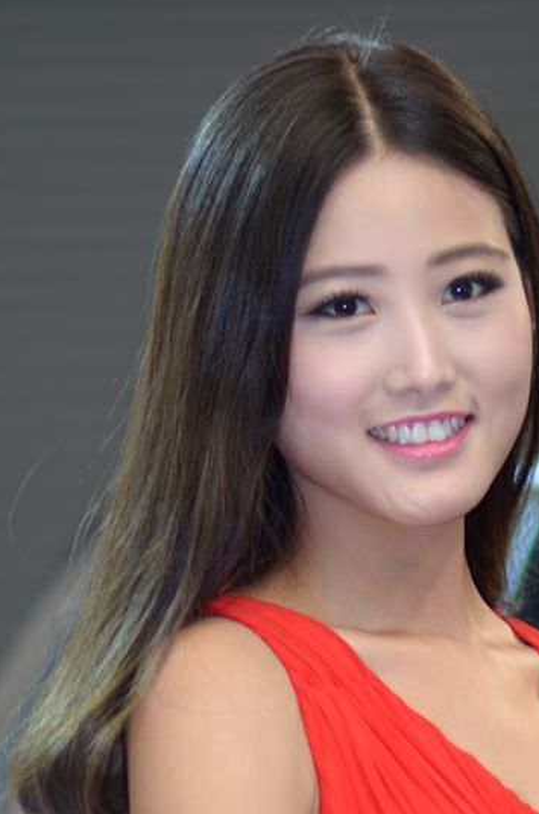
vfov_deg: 7.0
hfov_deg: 4.7
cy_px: 779
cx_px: 395
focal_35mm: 293
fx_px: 6613
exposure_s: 1/80
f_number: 2
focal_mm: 85
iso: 100
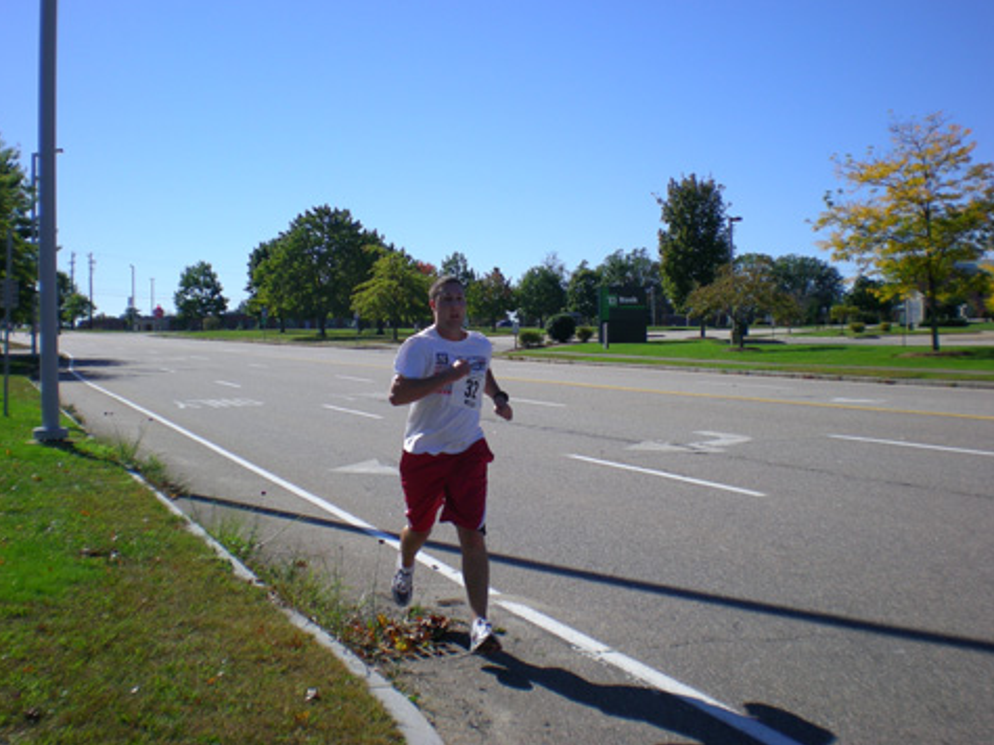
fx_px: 1148
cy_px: 367
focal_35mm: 40
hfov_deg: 46.8
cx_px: 496
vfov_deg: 35.9
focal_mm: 6.3
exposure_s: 1/436
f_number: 4.6
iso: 50
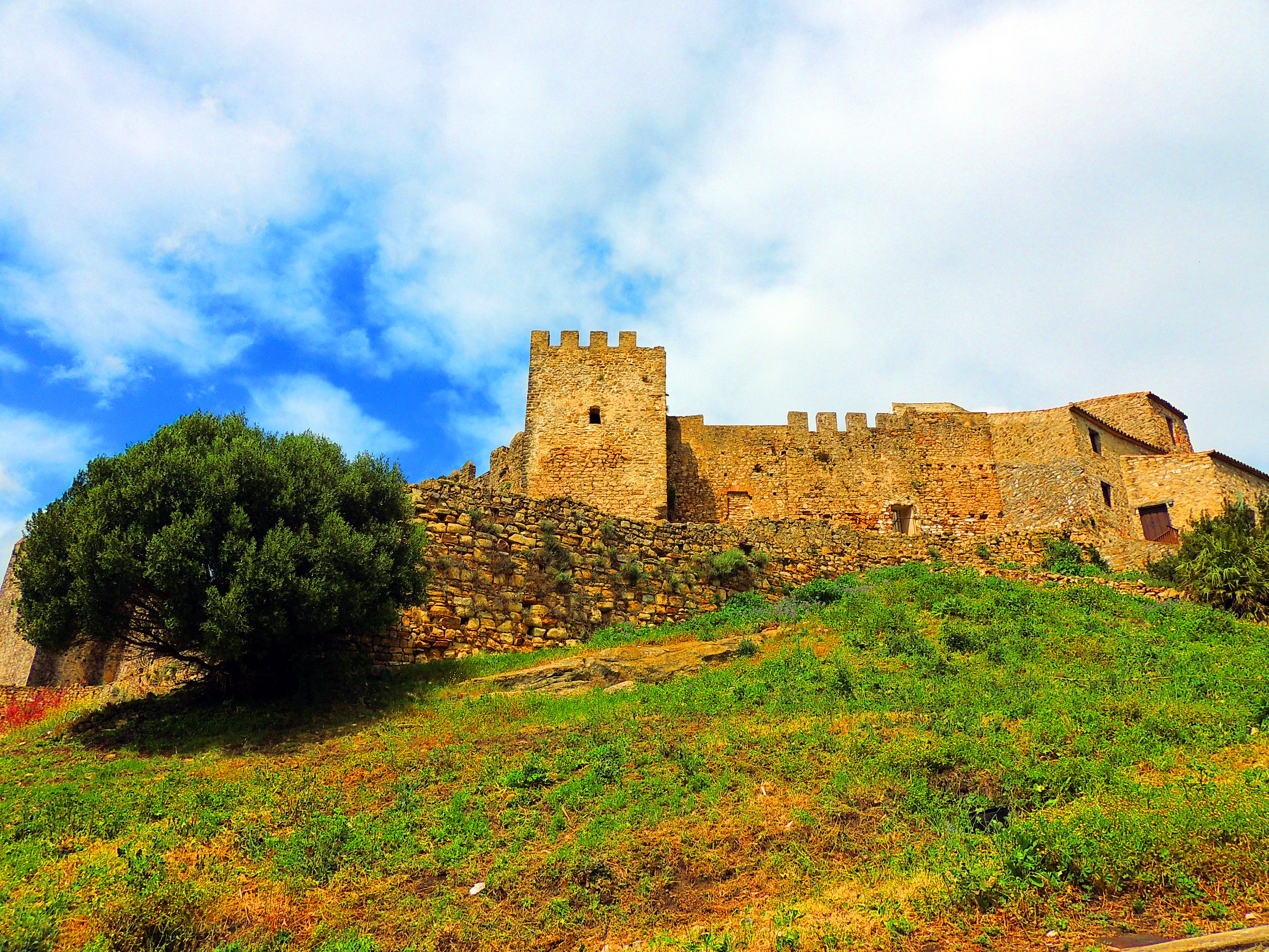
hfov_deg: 71.6
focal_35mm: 24
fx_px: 880
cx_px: 634
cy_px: 476
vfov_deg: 56.8
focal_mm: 4.3
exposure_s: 1/1600
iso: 100
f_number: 4.2
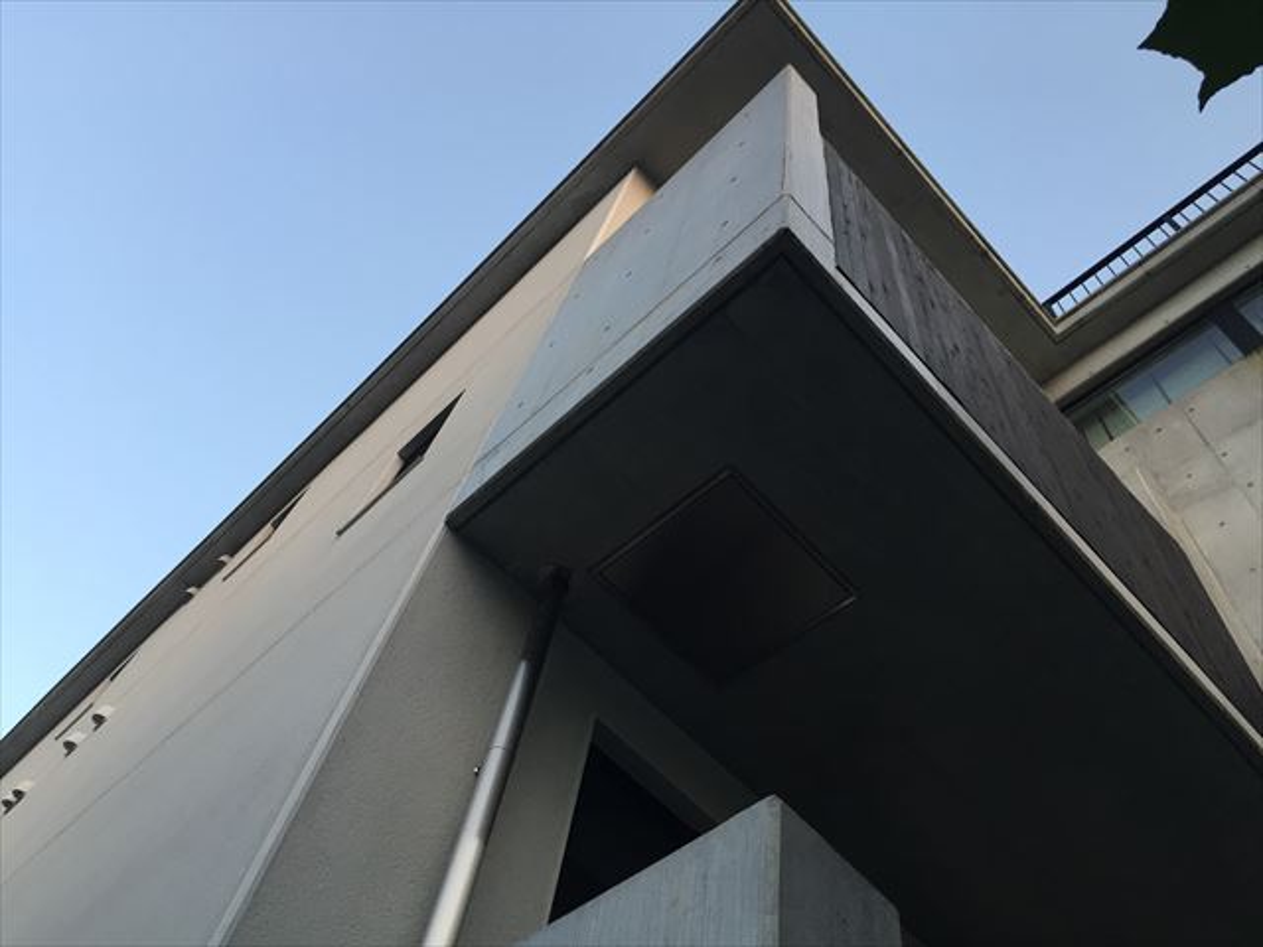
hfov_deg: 61.7
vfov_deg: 48.2
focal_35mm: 29
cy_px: 474
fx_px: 1058
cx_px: 632
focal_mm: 4.15
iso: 32
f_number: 2.2
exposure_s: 1/40
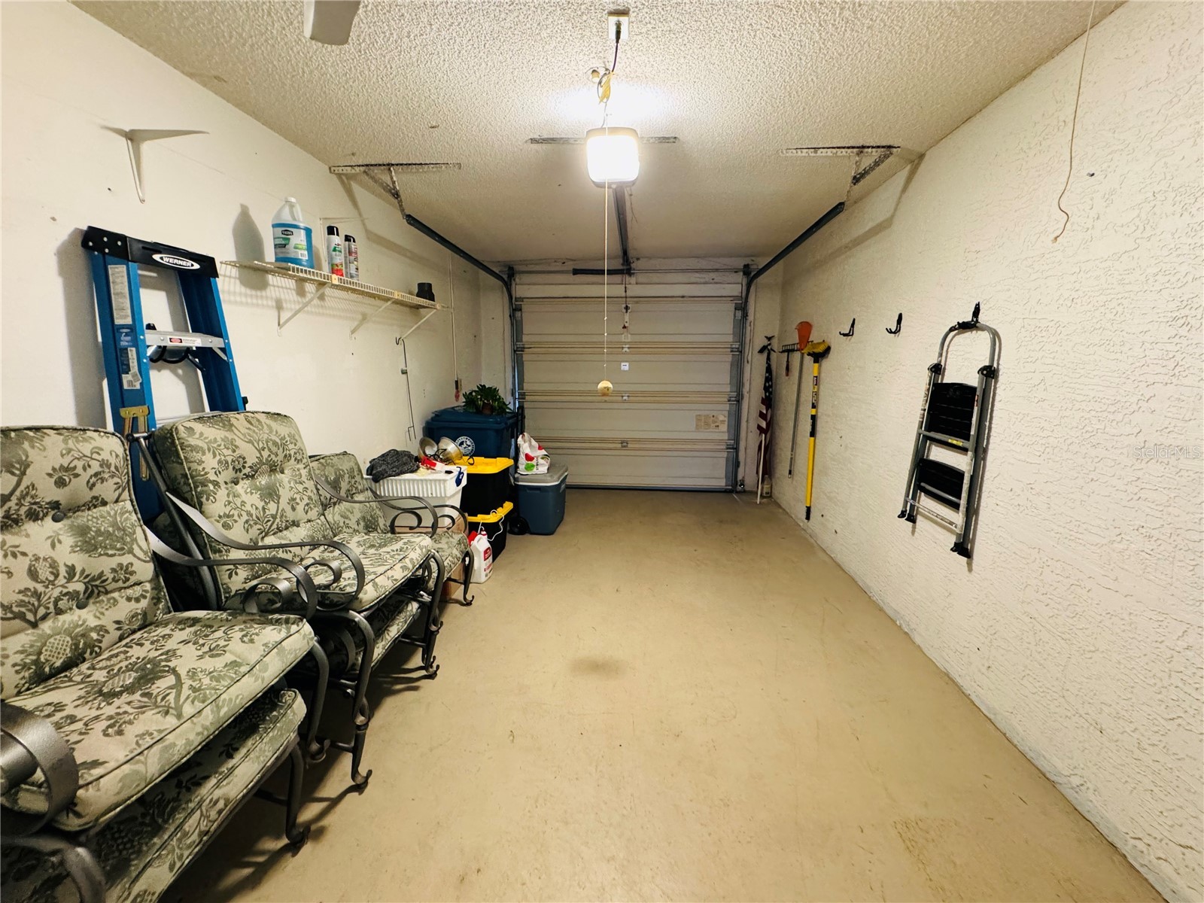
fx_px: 487
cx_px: 602
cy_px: 452
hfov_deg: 102.1
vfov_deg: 85.7
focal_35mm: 14
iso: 640
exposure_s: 1/60
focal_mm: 2.22
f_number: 2.2
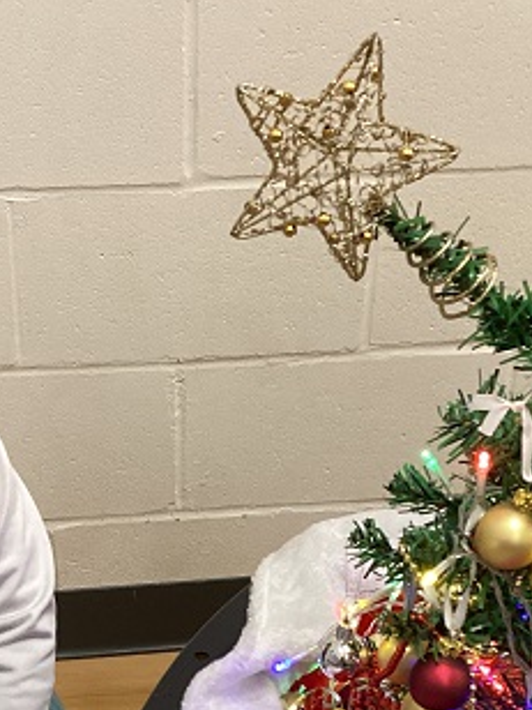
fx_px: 1373
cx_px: 198
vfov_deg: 27.6
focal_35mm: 67
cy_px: 675
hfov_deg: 21.9
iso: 320
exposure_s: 1/60
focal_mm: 3.3
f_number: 2.4
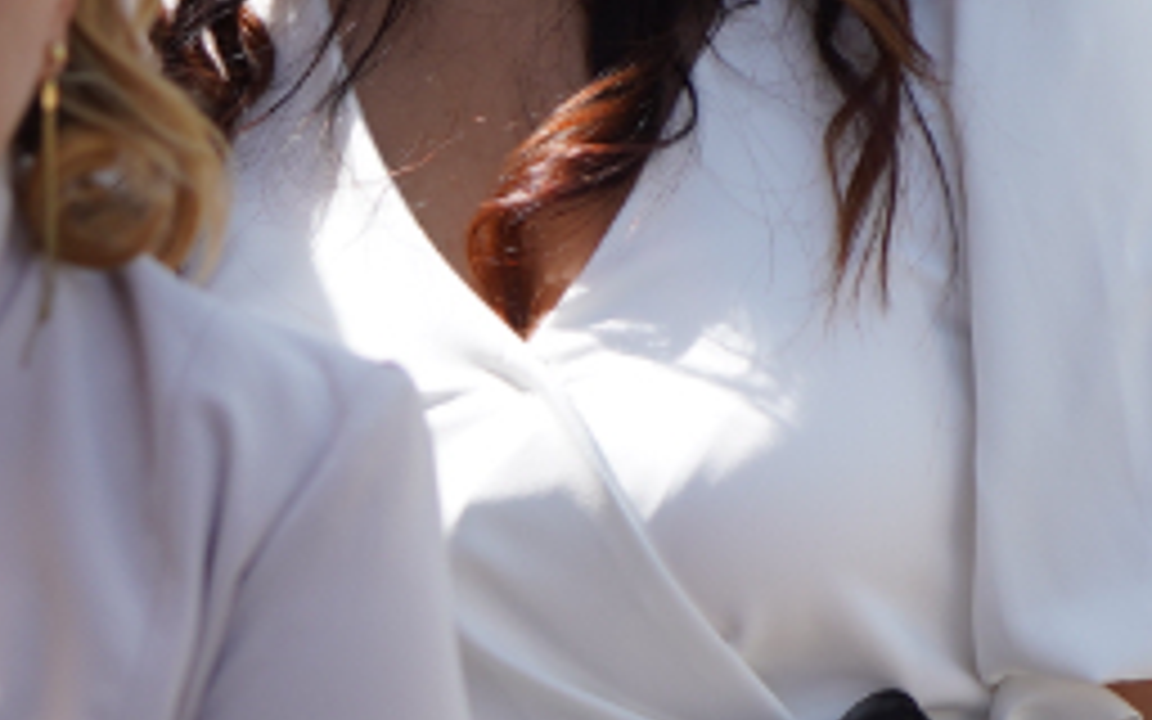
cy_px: 79
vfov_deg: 2.4
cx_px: 500
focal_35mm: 544
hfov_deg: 3.9
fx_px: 17079
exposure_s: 1/320
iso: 100
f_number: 4
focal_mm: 105
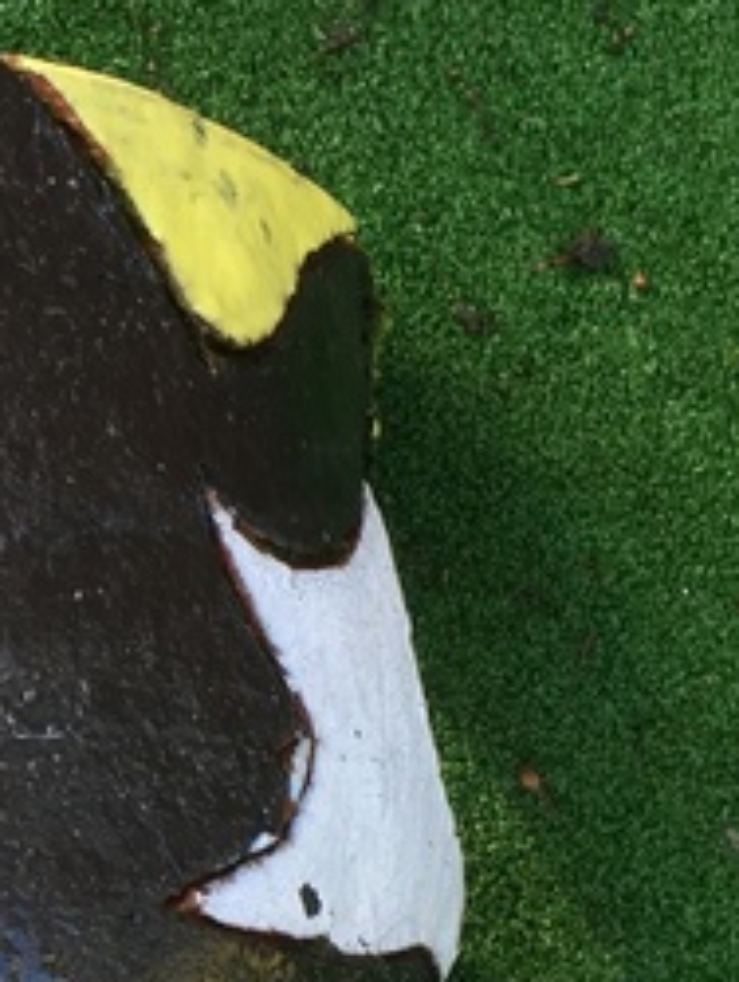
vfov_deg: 21.6
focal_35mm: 89
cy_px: 837
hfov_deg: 16.0
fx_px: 2529
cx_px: -157
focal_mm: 4.15
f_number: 2.2
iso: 25
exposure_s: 1/50
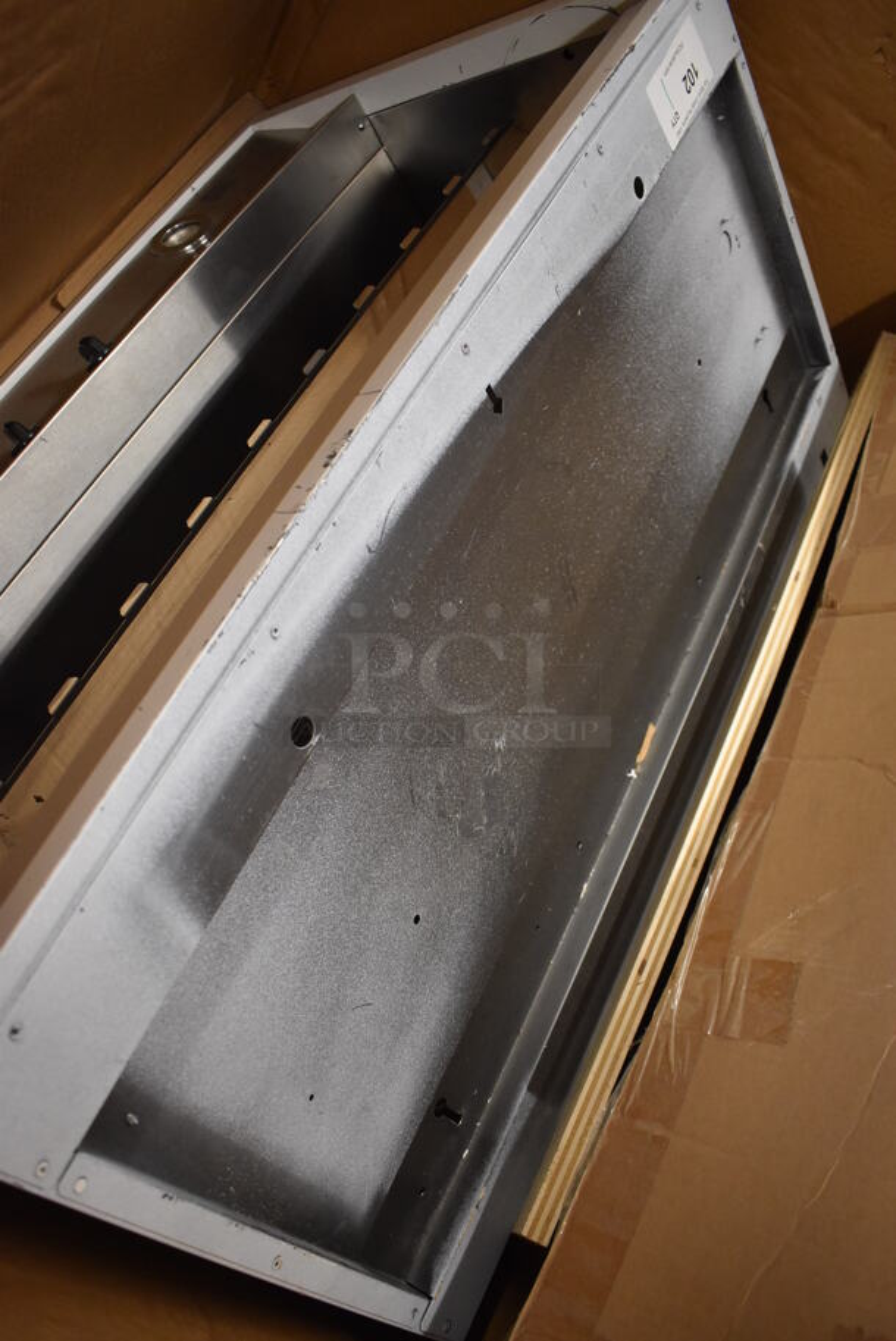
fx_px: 1006
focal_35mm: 27
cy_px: 670
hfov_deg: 48.0
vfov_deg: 67.3
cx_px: 448
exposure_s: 1/125
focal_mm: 18
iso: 2000
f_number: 3.5
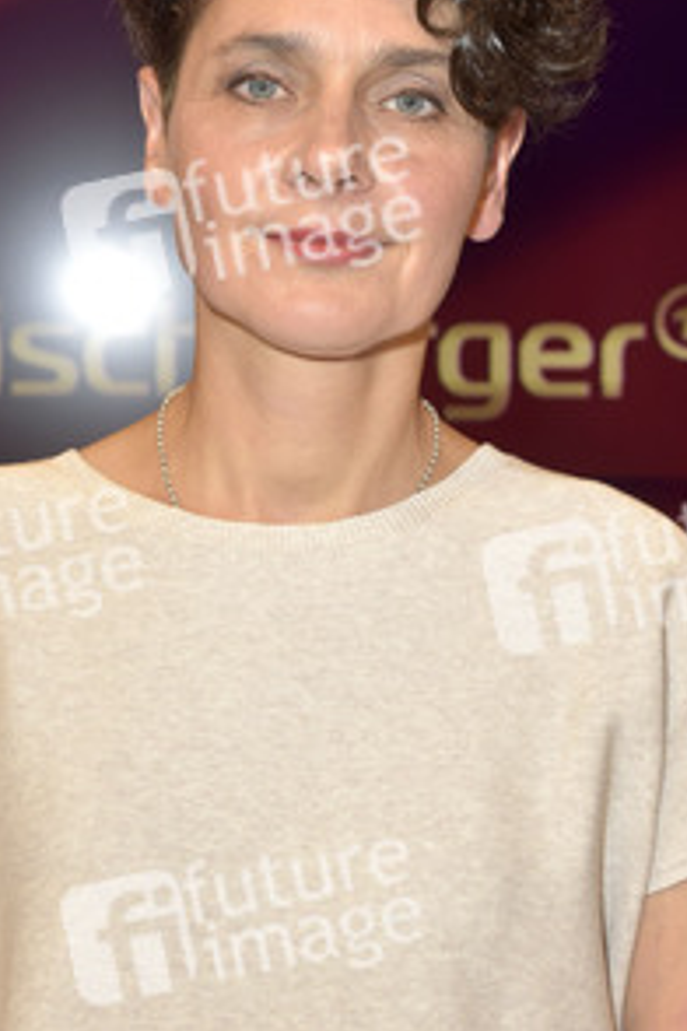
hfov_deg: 20.0
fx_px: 1946
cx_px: 344
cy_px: 396
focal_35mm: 68
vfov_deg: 29.6
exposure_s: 1/200
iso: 1250
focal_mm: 50
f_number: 6.3
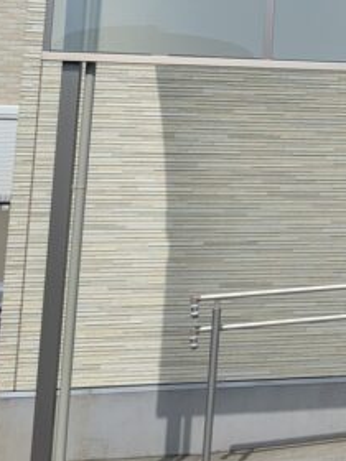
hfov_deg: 13.5
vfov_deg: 21.6
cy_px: 16
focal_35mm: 88
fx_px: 1173
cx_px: 755
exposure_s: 1/3236
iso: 19
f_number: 1.68
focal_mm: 6.9
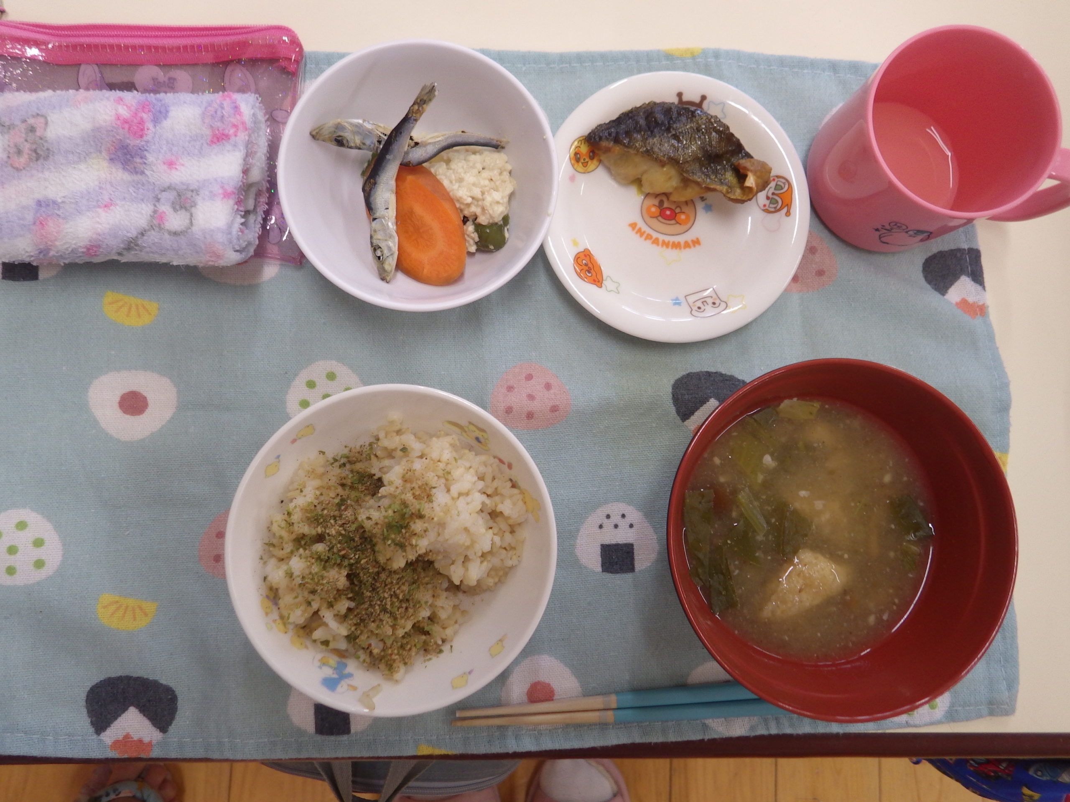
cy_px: 401
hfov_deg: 69.4
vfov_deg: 54.9
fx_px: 773
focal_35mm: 25
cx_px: 535
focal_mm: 4.5
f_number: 2
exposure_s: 1/50
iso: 125
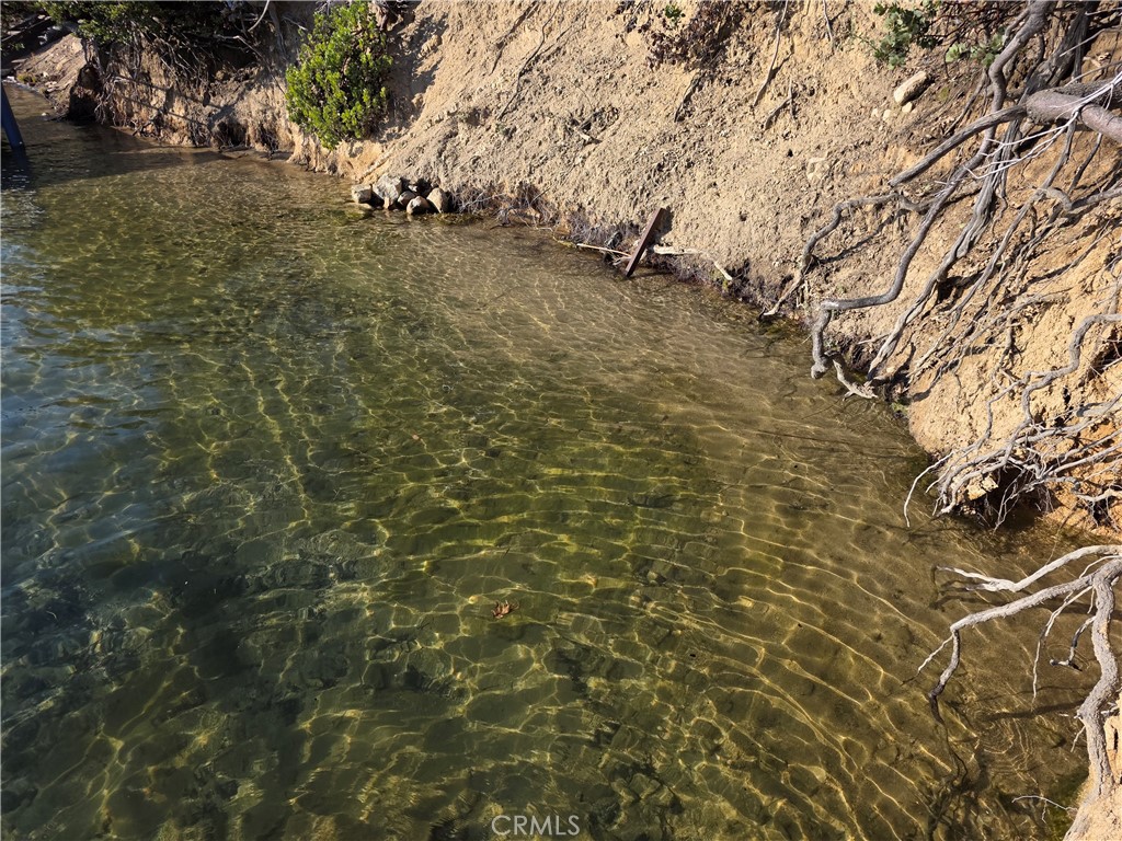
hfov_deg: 73.9
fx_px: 745
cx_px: 561
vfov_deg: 58.9
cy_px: 420
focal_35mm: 23
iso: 80
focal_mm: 6.3
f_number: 1.7
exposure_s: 1/3042
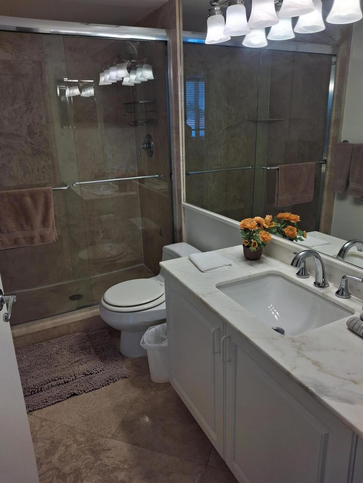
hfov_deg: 54.9
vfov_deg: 69.4
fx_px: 350
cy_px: 242
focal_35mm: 25
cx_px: 182
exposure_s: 1/120
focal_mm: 4.69
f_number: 1.8
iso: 25
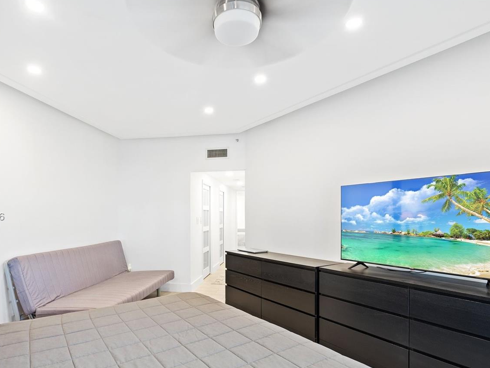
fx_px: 269
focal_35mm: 19
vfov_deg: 68.1
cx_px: 216
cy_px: 217
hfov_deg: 84.3
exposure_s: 1/1.67
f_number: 8
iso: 200
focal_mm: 14
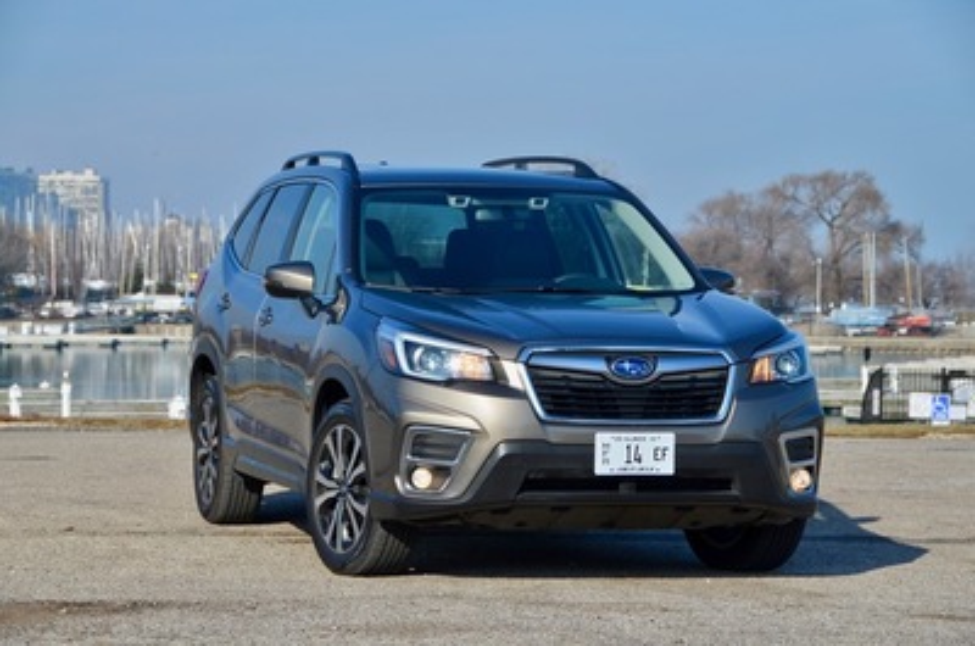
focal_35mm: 112
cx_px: 488
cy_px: 323
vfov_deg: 12.1
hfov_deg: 18.2
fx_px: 3041
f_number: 8
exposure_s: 1/1000
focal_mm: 75
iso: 200
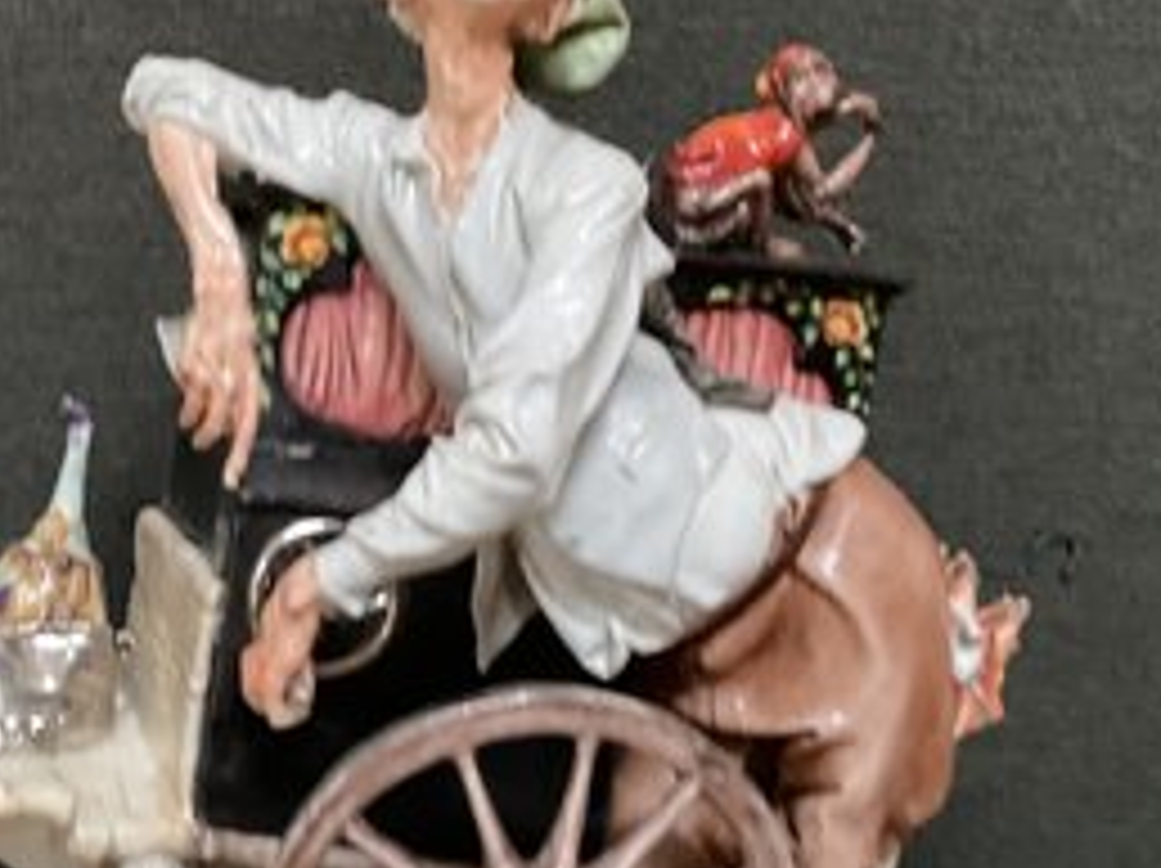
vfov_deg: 20.6
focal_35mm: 71
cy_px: 587
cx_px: 119
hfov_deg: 26.5
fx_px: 2379
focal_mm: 3
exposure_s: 1/50
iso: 100
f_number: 1.8
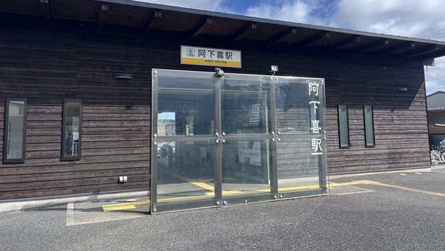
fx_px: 342
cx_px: 227
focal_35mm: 29
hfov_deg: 66.0
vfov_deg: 40.0
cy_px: 95
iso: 50
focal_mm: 5.1
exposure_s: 1/1647
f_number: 1.6
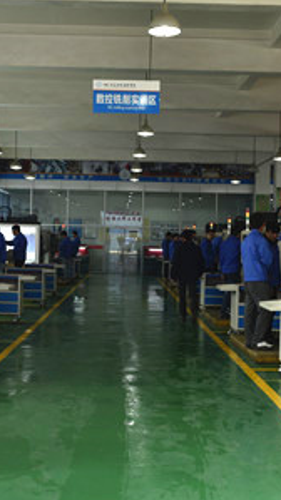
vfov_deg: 37.2
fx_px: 742
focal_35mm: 56
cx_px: 132
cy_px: 248
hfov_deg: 21.4
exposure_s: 1/13
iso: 100
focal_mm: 32
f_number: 8
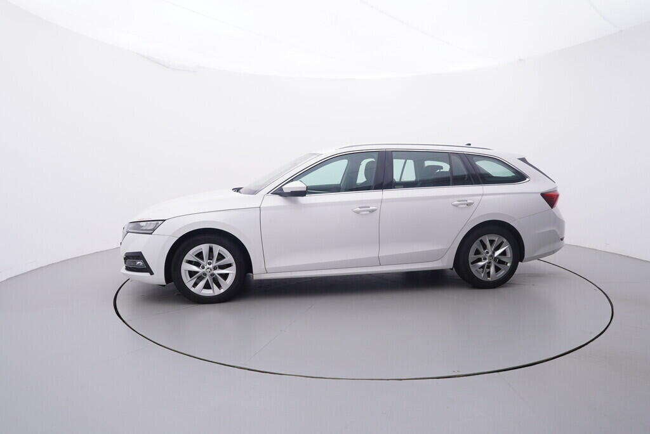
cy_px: 217
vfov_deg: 56.2
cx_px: 325
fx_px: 406
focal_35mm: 22
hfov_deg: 77.3
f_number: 5
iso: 200
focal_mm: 15
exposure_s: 1/80
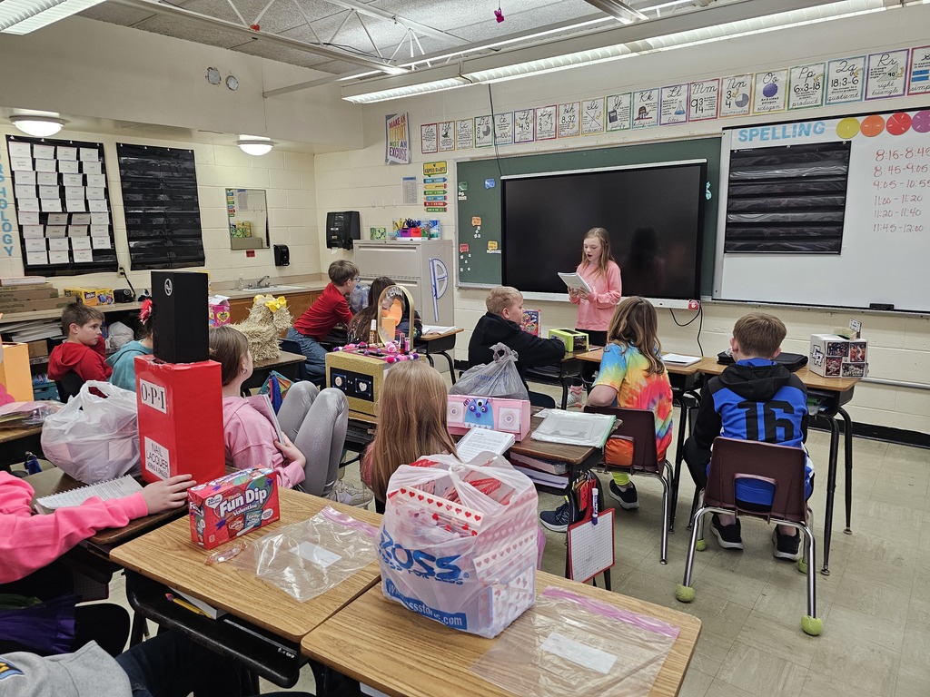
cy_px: 348
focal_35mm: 23
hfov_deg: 73.9
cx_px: 465
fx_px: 618
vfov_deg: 58.9
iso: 320
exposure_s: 1/120
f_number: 1.7
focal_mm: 6.3
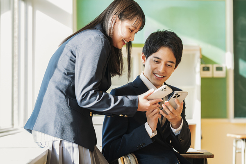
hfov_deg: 19.5
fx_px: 717
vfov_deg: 13.0
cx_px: 123
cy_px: 82
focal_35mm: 105
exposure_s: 1/200
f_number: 4
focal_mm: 105
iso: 320
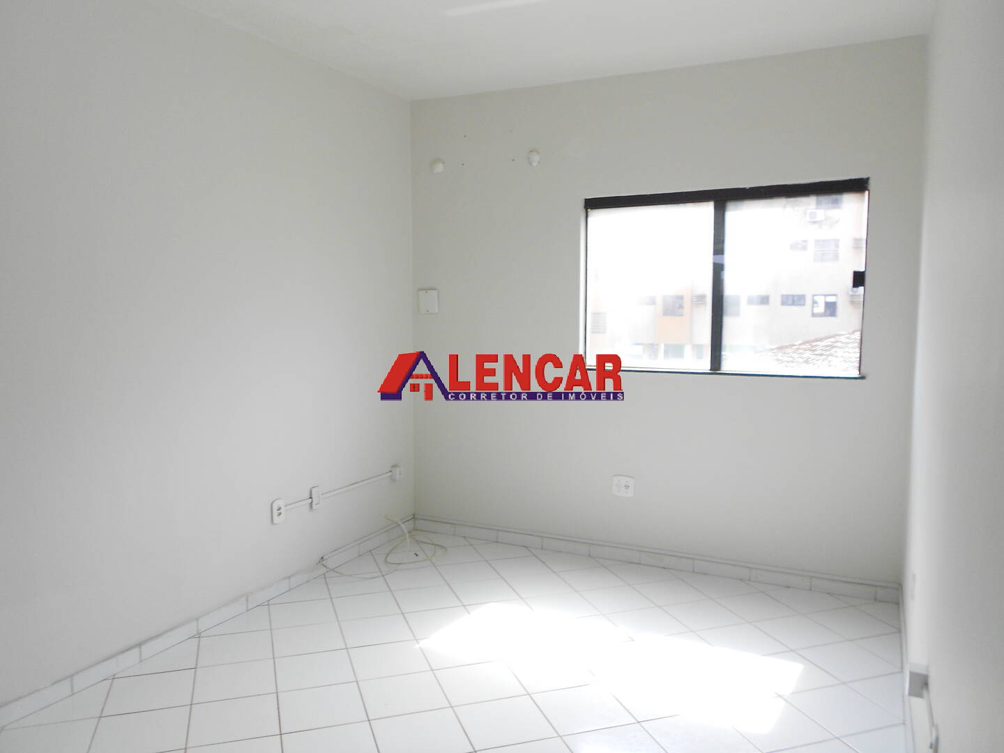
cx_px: 502
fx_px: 754
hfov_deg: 67.3
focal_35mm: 26
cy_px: 376
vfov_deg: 53.1
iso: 125
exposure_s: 1/30
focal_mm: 4.6
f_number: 3.2
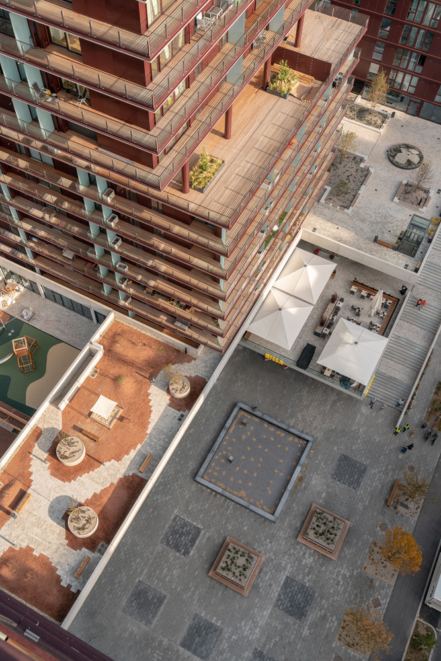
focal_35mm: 33
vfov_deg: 57.2
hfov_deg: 40.0
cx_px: 220
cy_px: 330
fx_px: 606
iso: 100
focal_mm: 33
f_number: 8
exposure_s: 1/60
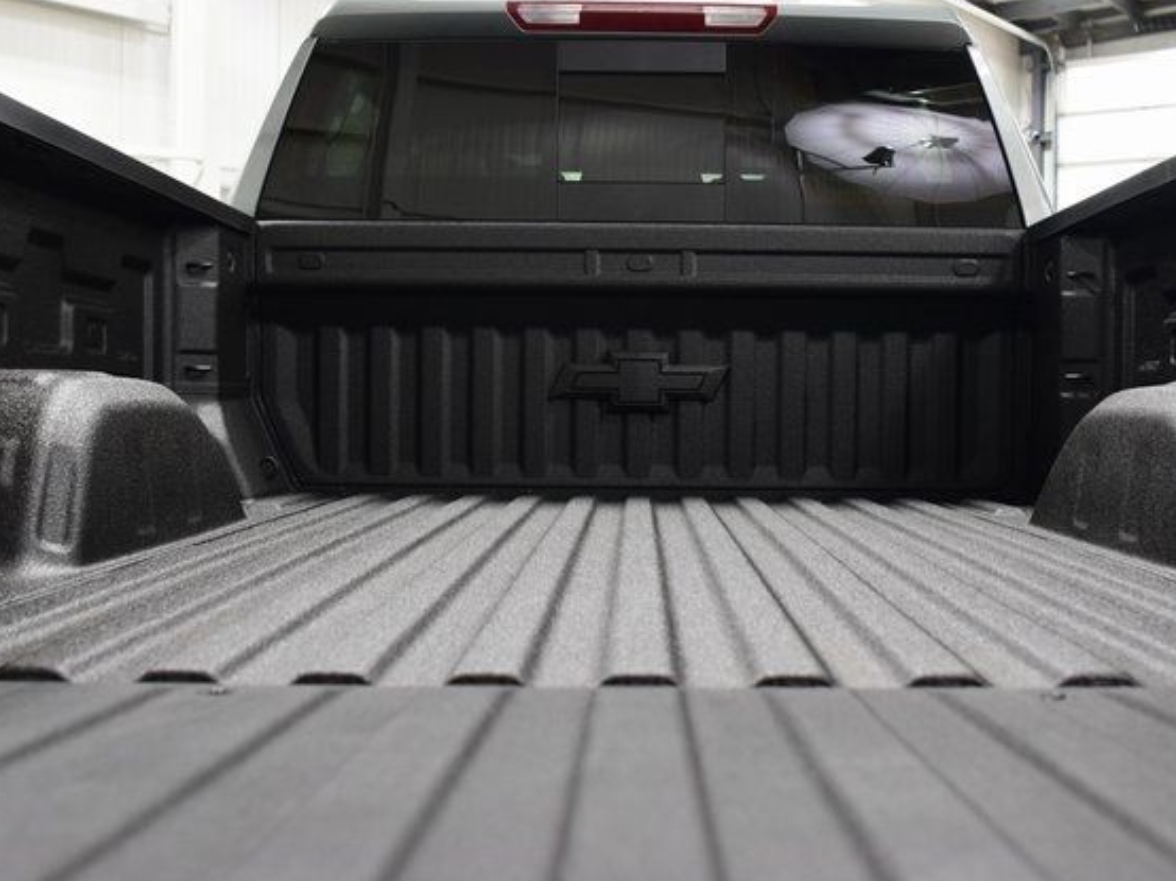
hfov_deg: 46.7
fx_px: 1358
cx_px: 652
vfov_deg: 35.9
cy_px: 434
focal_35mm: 40
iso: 1600
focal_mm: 24
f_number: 4.5
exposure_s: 1/60
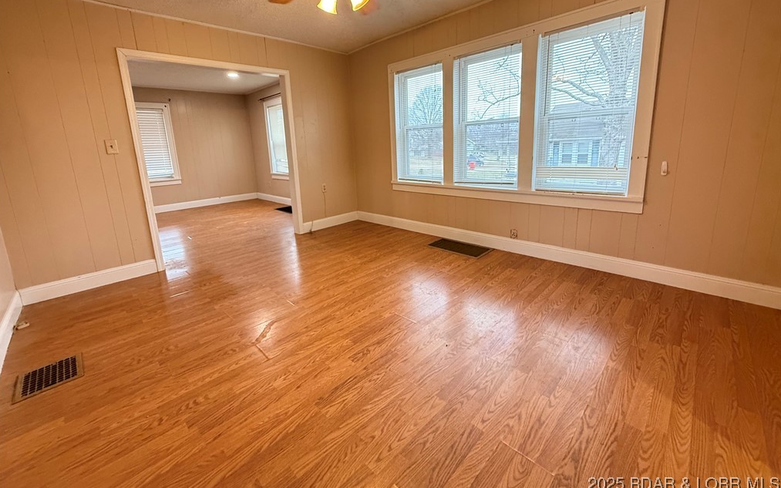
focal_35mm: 15
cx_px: 389
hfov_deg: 101.5
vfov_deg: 74.3
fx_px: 319
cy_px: 205
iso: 500
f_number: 2.2
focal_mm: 2.22
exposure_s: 1/60
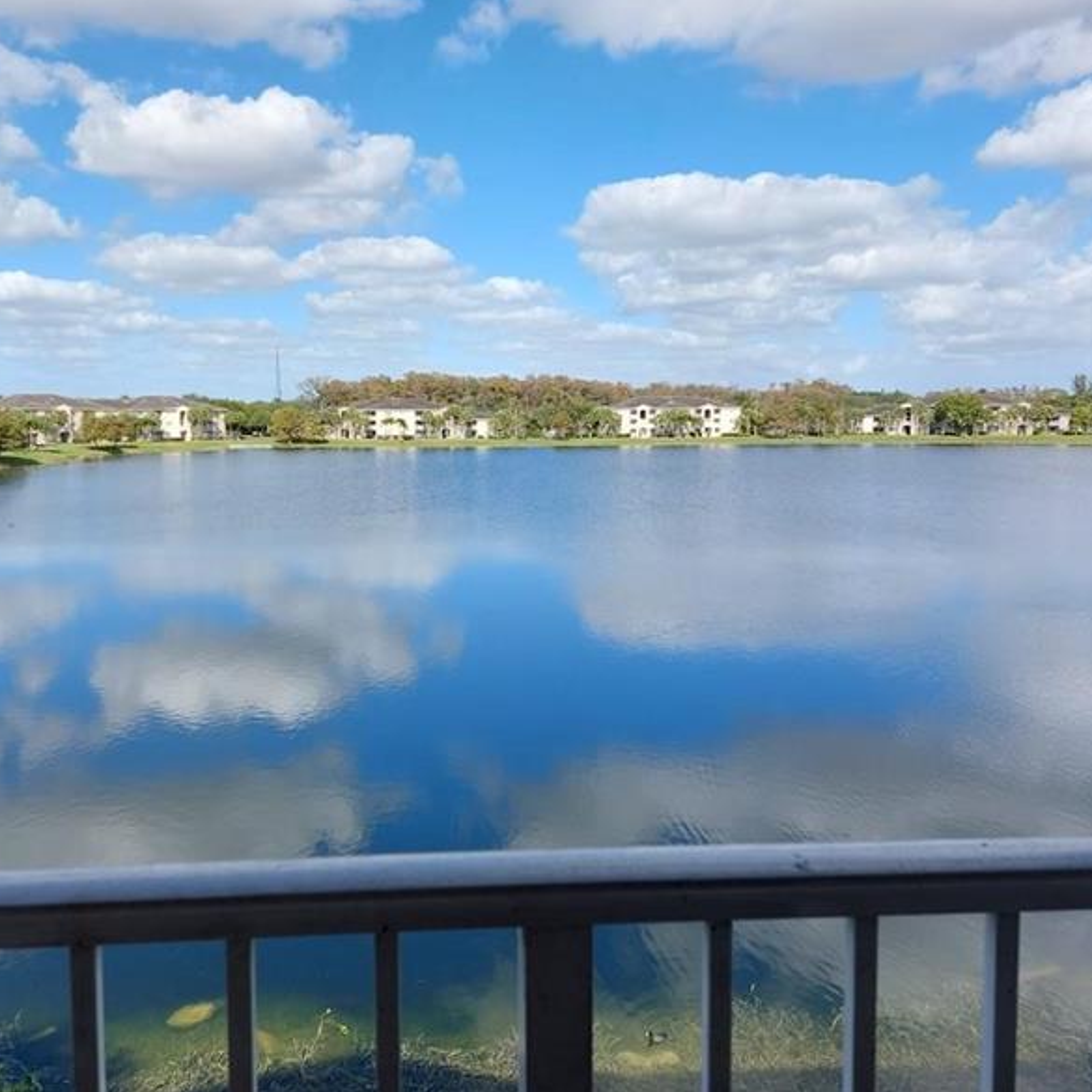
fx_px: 1035
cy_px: 538
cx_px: 448
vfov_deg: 55.6
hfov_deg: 55.3
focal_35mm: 29
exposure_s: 1/495
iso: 25
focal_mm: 5.23
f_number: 1.8
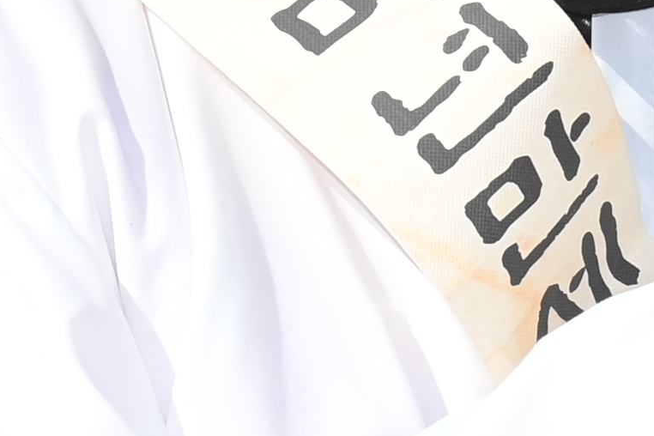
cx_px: 684
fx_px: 13933
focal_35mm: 767
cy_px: -94
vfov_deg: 1.8
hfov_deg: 2.7
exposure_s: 1/1250
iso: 400
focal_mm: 105
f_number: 8
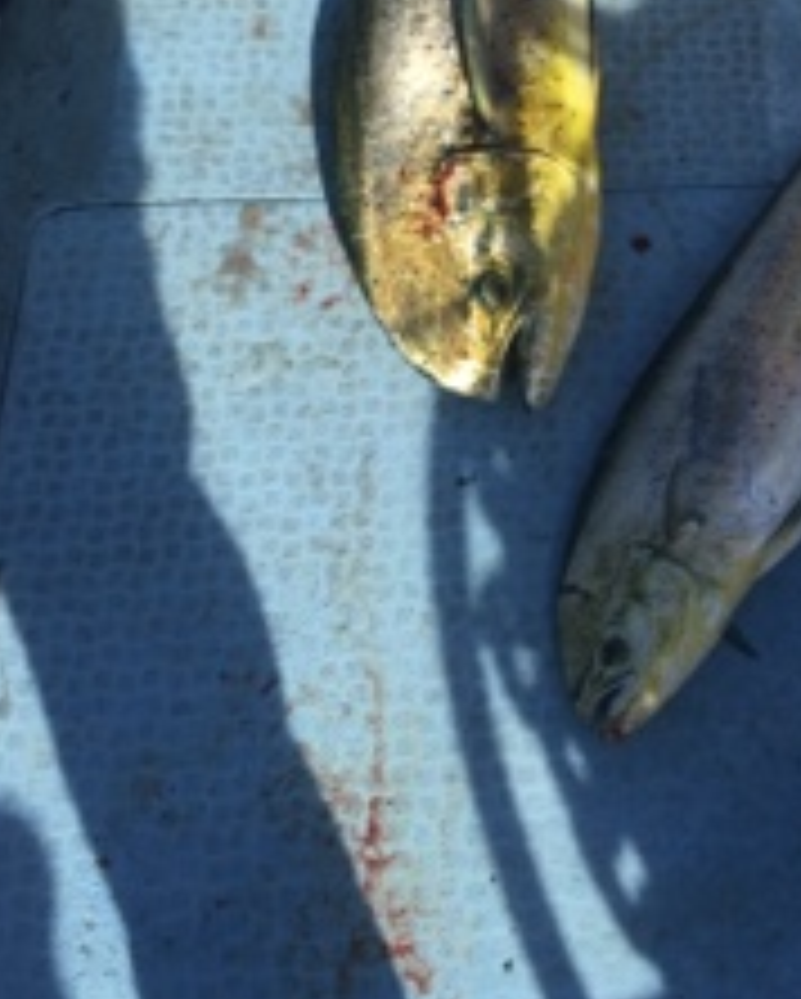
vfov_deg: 35.2
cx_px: 603
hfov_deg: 29.3
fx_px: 1509
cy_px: 171
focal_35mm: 51
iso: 25
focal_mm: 4.15
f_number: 2.2
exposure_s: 1/927
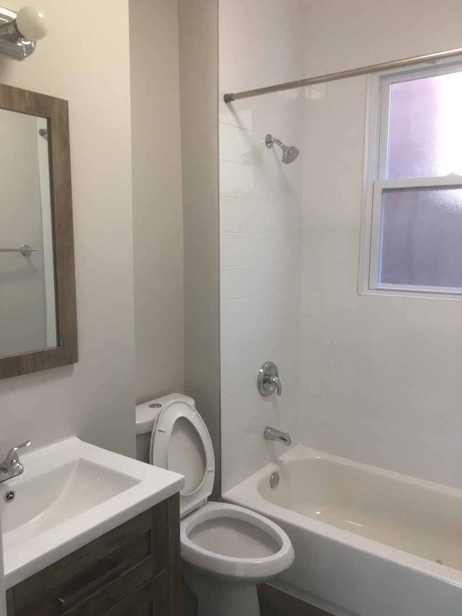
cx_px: 231
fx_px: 516
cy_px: 308
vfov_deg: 61.7
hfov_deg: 48.2
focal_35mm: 29
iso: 32
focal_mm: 4.15
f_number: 2.2
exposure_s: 1/30
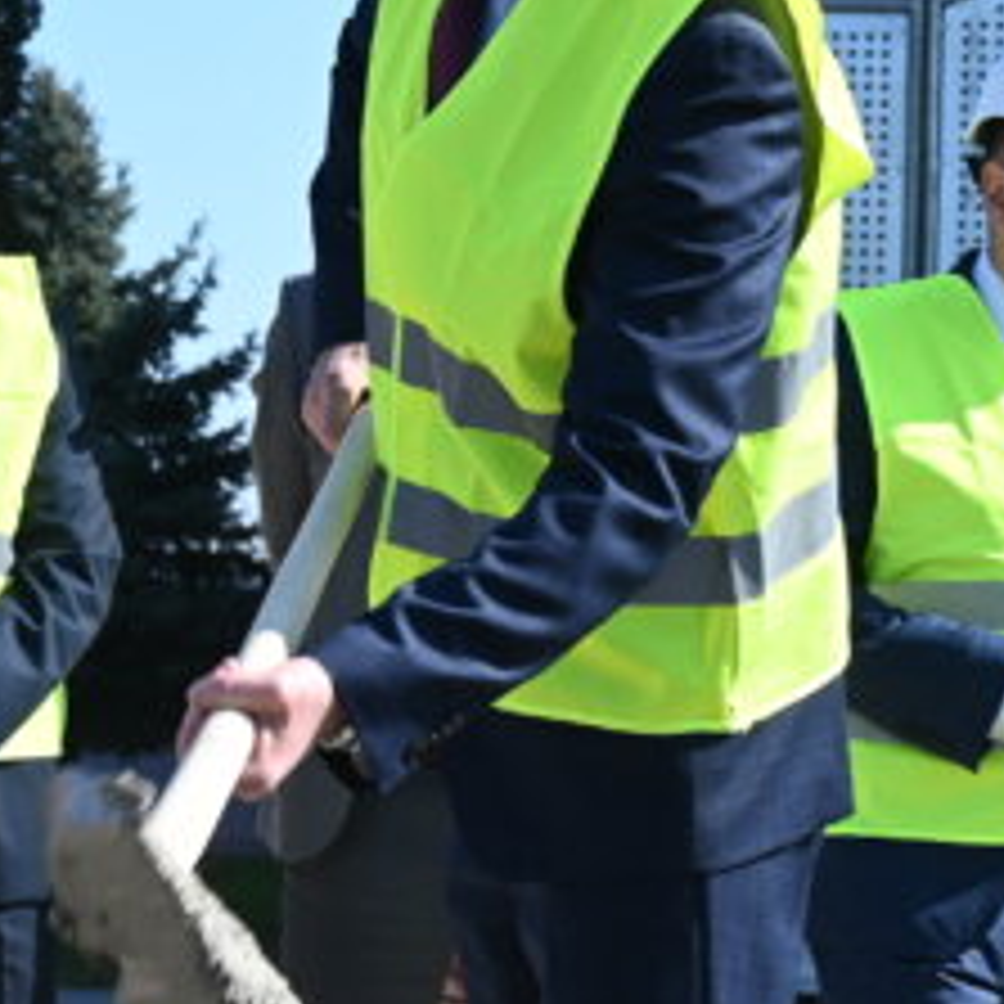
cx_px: 324
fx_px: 4857
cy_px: 795
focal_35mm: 148
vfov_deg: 11.8
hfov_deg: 11.8
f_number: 7.1
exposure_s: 1/200
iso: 100
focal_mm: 38
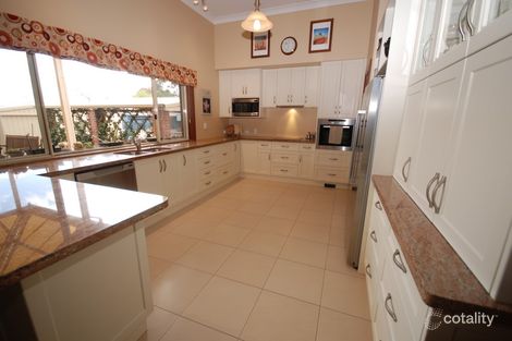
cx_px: 256
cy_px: 170
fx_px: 213
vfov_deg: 77.3
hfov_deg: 100.4
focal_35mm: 15
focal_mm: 10
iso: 200
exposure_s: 1/100
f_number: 5
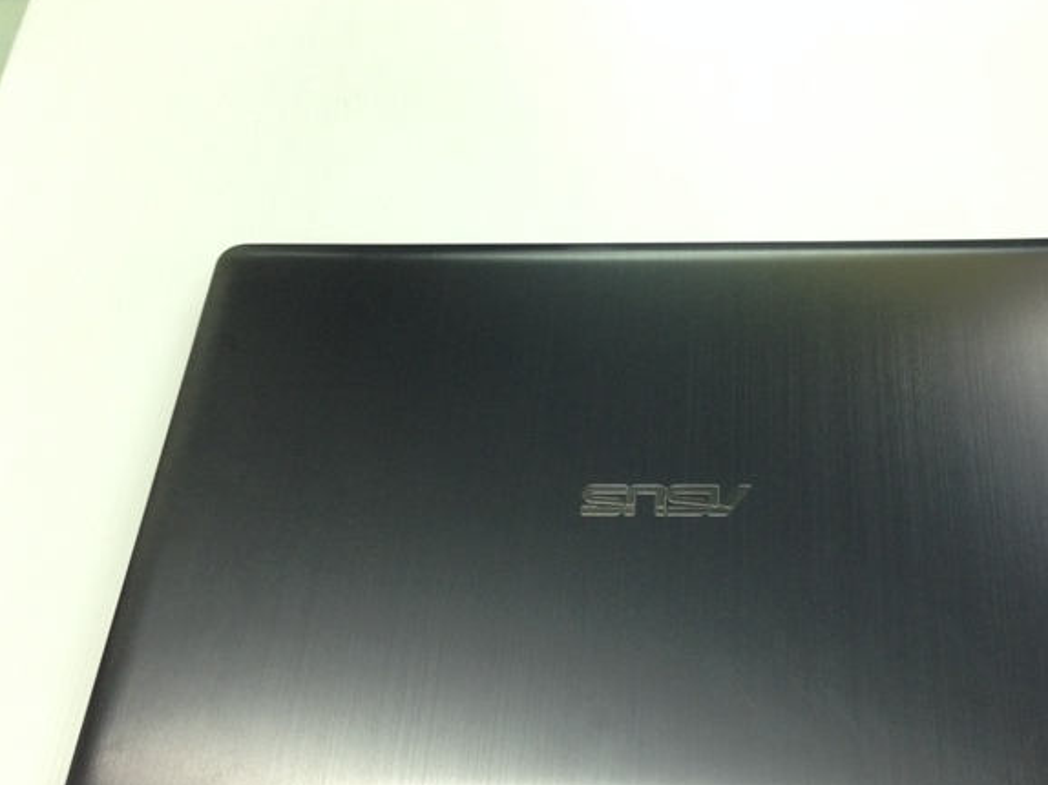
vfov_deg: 31.2
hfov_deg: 40.9
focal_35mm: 46
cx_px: 670
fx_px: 1392
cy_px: 524
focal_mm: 4.12
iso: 80
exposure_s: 1/20
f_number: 2.4
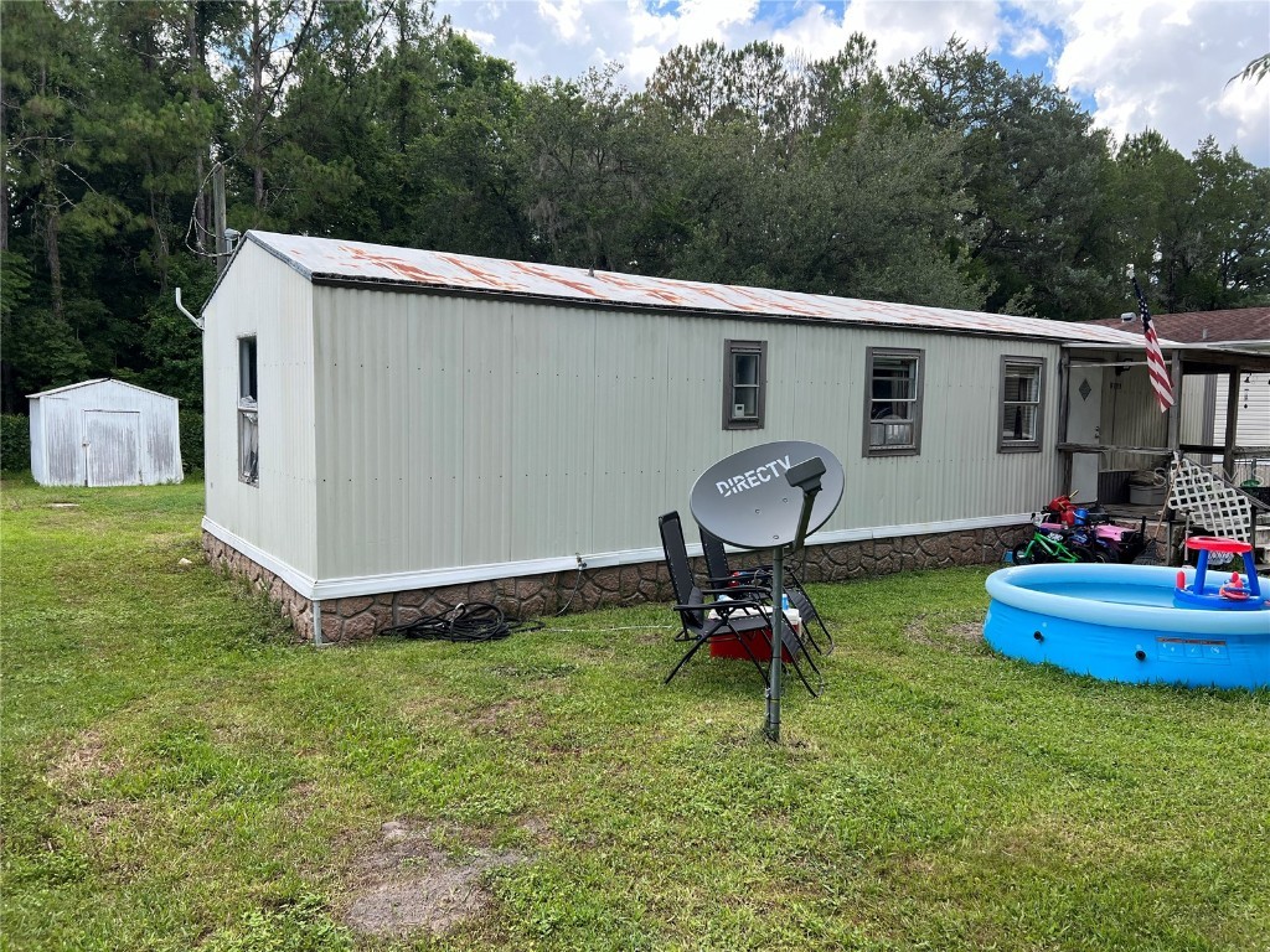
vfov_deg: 53.1
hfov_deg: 67.3
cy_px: 476
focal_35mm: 26
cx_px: 635
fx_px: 954
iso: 50
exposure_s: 1/965
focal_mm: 5.7
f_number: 1.5
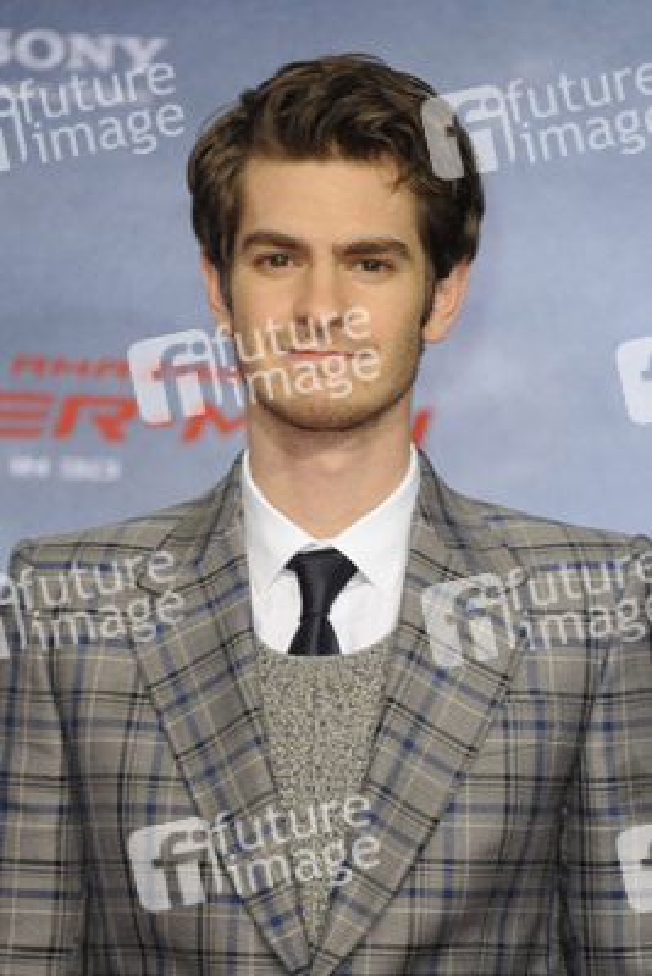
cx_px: 326
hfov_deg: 4.6
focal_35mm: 300
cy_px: 488
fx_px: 8142
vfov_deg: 6.9
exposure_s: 1/160
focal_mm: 300
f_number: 5.6
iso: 640
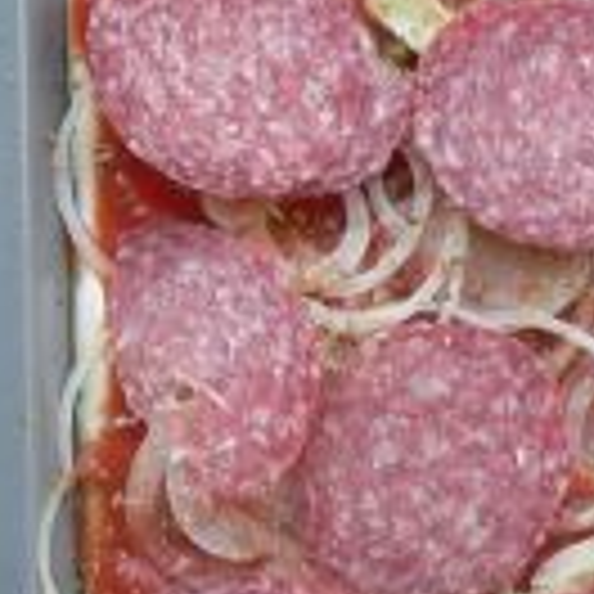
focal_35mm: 154
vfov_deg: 11.2
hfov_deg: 11.1
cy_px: -18
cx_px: -166
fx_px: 2990
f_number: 2.8
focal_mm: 6
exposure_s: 1/60
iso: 80
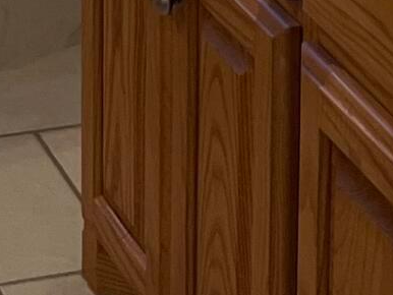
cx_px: -111
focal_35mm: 202
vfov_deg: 6.5
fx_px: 2295
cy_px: -686
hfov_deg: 9.6
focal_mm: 5.7
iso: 100
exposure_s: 1/120
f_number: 1.5
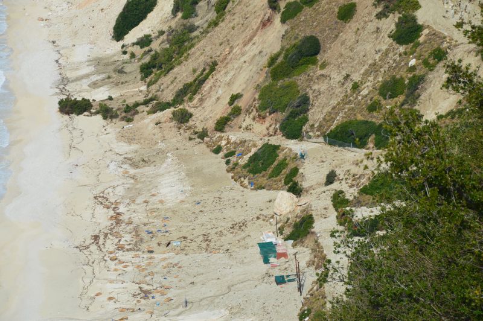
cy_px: 160
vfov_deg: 7.0
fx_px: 2614
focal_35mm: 195
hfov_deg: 10.6
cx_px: 242
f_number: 11
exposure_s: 1/500
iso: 280
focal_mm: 130
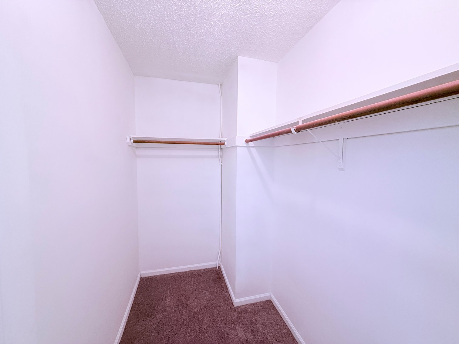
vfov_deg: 85.7
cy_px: 172
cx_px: 230
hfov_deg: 102.1
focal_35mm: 14
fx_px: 186
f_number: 2.2
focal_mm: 2.22
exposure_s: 1/60
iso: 250
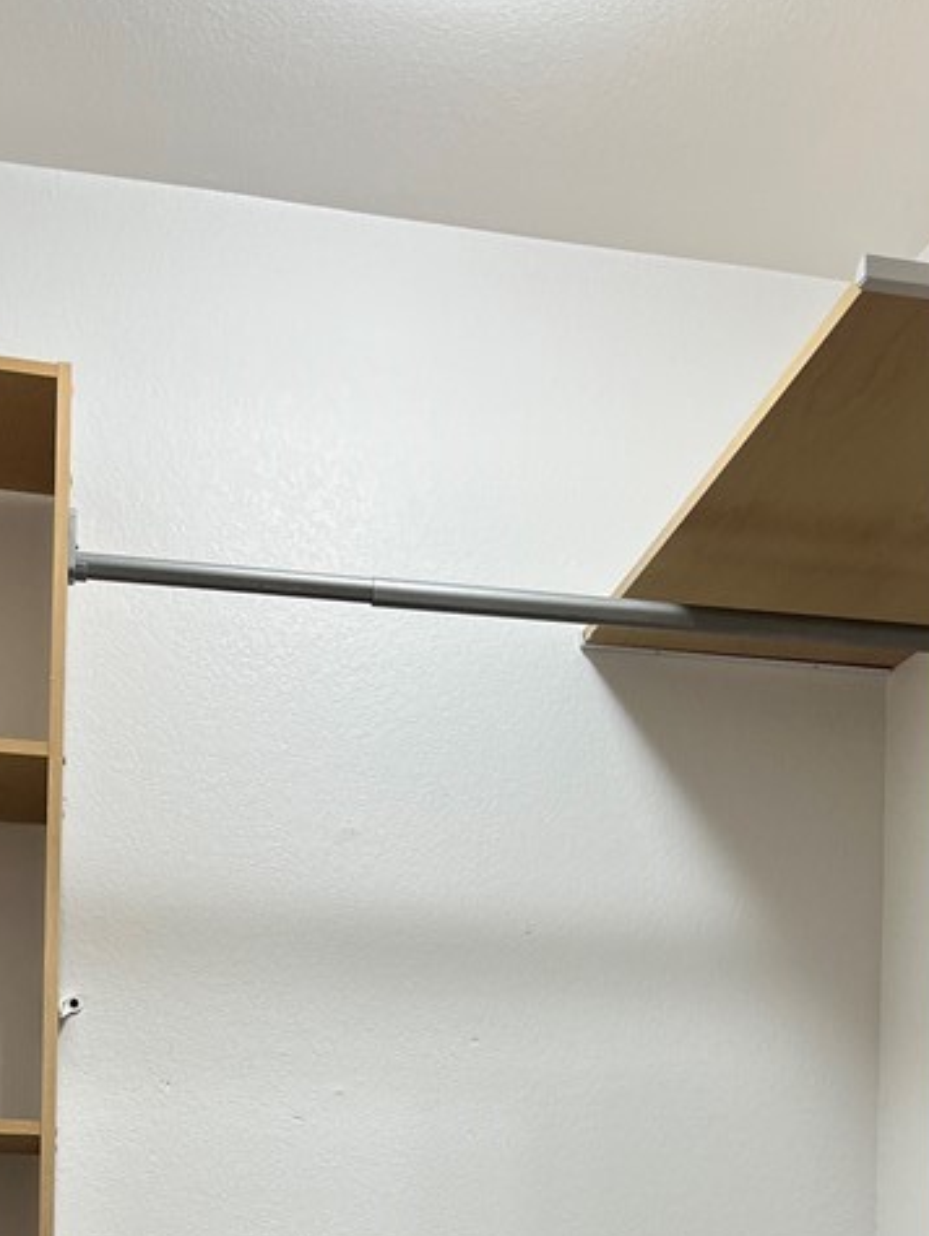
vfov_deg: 31.4
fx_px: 2001
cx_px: 583
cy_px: 1272
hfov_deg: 26.1
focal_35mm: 56
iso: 100
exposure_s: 1/120
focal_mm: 5.1
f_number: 1.6
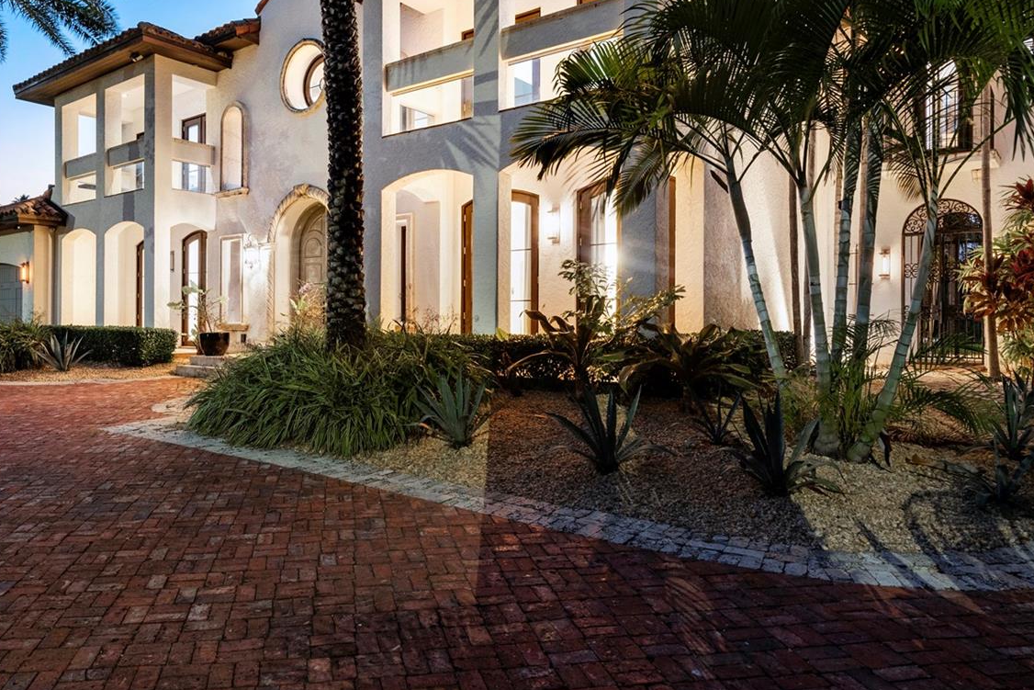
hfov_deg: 66.3
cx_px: 383
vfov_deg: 47.9
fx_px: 776
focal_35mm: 27
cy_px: 317
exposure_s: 2
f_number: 8
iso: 800
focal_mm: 19
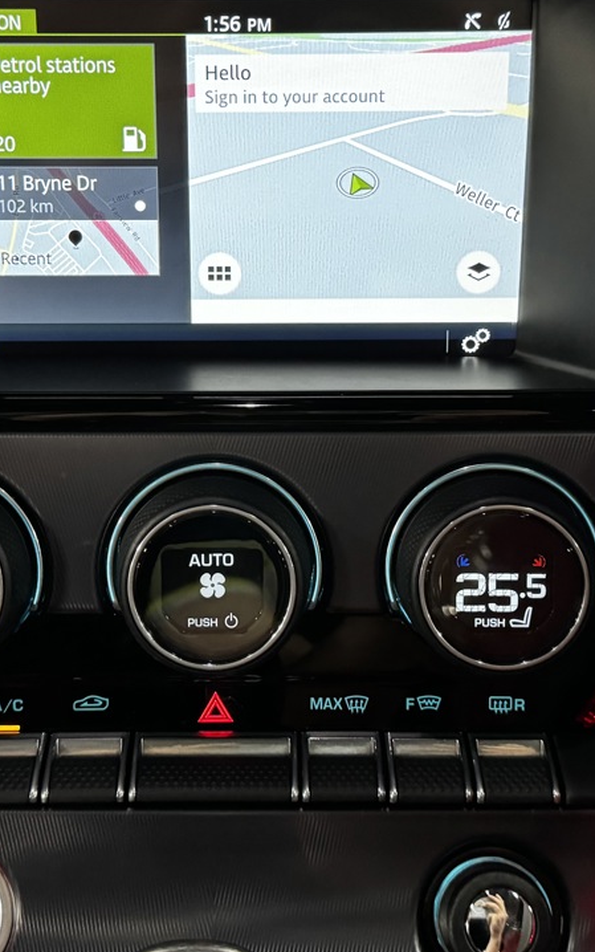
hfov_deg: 25.3
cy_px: 351
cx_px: 262
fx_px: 1323
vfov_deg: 39.3
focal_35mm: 51
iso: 800
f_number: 1.78
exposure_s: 1/39
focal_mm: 6.86
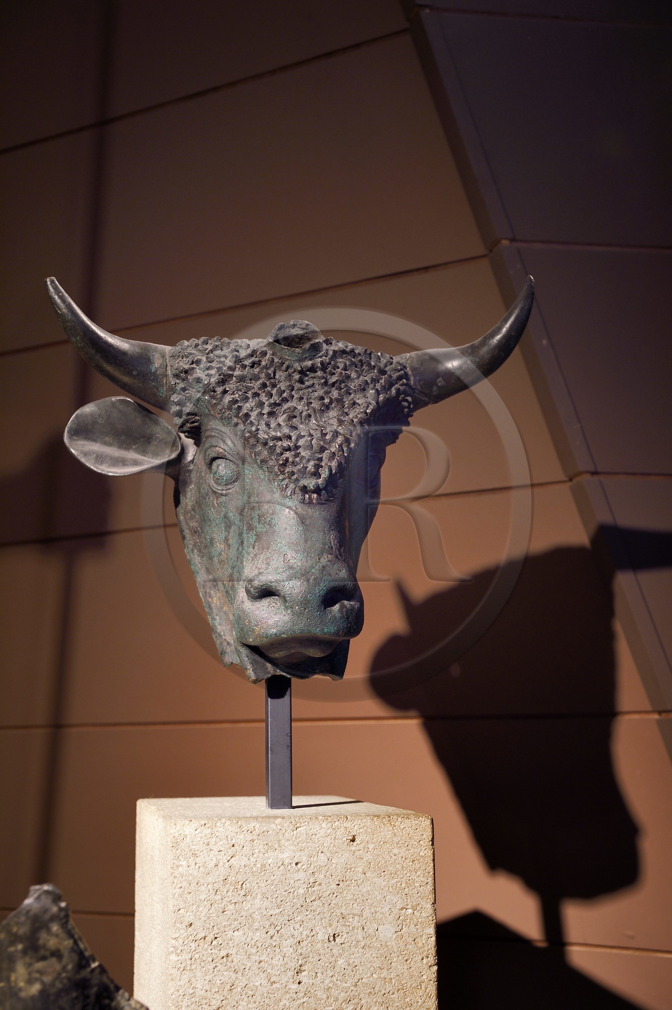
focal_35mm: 56
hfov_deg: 24.2
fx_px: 1569
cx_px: 336
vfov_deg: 35.7
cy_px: 505
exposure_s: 1/13
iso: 800
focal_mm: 56
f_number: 4.5
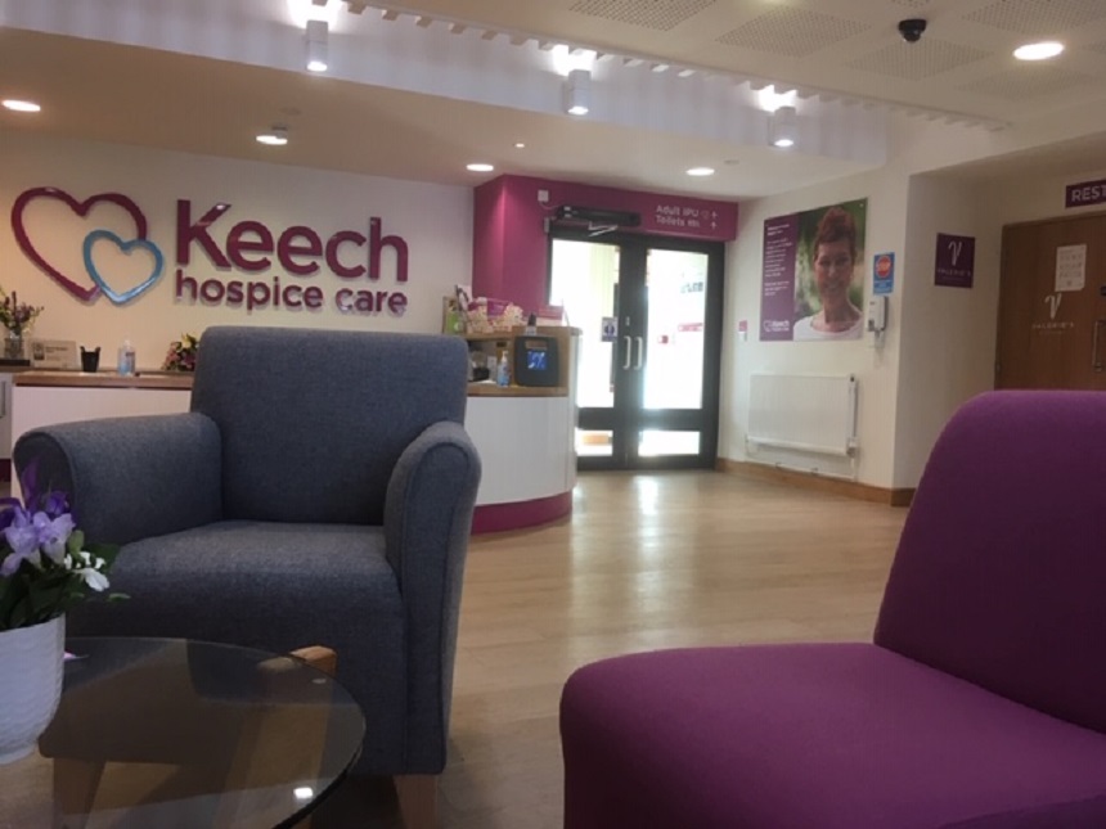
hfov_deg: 61.7
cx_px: 553
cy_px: 414
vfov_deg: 48.2
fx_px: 927
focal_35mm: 29
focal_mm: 4.15
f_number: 2.2
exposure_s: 1/33
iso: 50
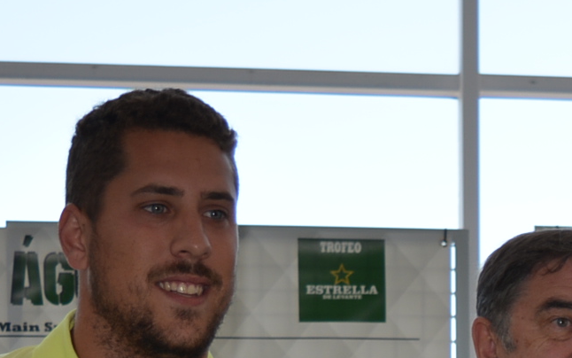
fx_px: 2651
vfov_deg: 7.4
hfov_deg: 11.7
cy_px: 720
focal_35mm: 170
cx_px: 889
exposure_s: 1/200
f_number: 4
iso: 100
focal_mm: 24
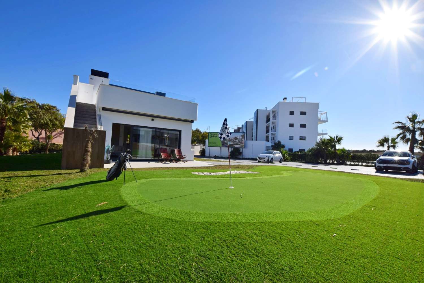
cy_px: 142
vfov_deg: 77.3
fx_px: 177
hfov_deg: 100.4
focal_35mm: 15
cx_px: 212
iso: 200
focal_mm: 10
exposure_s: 1/500
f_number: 11
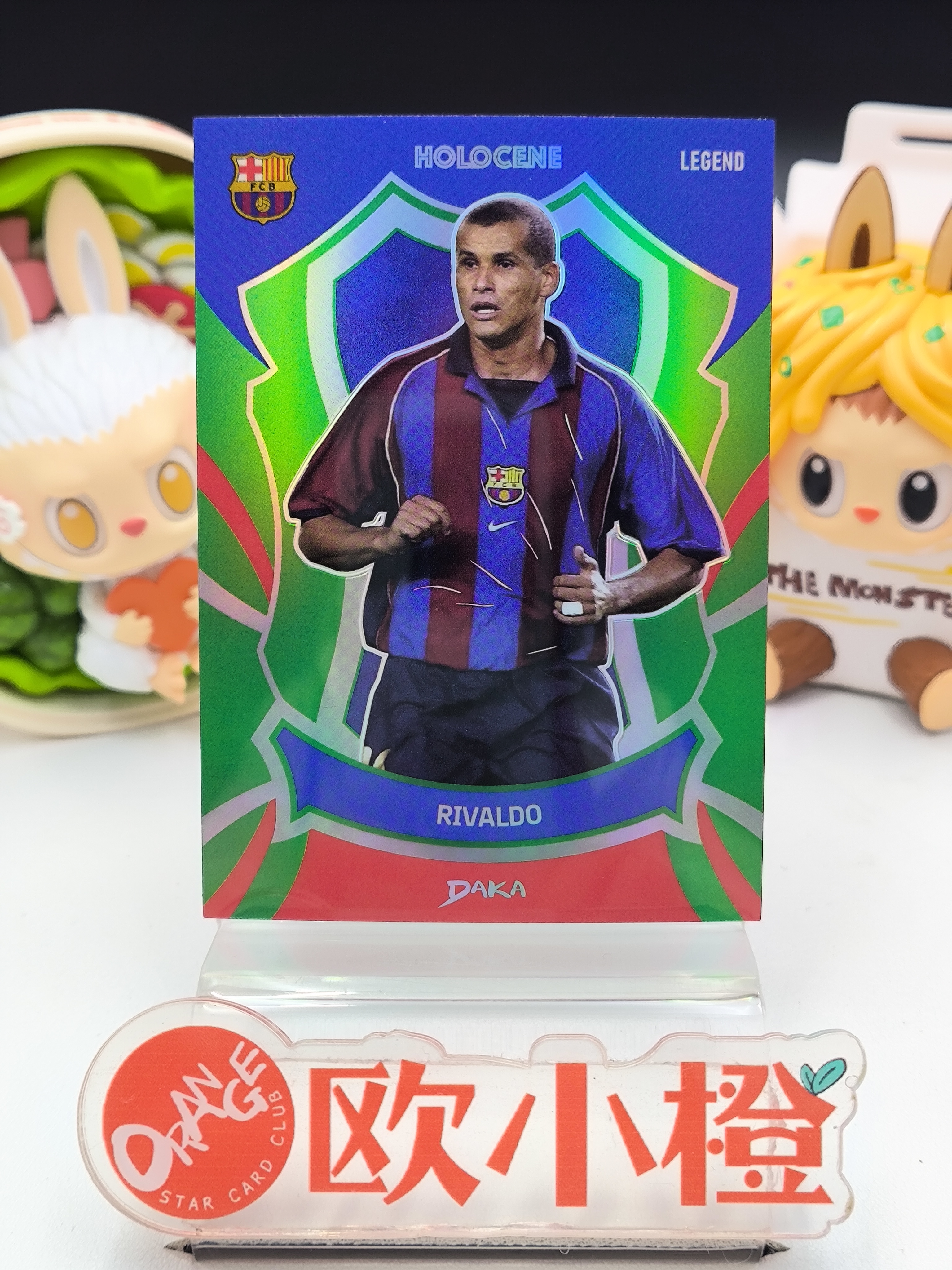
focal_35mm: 46
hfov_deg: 31.5
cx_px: 476
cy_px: 635
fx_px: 1687
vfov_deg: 41.2
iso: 100
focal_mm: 5.35
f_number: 1.7
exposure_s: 1/105
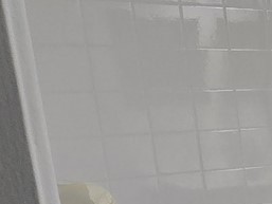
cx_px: 576
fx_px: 637
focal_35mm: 81
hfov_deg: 16.6
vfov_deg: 17.6
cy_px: 228
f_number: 2.2
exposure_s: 1/60
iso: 80
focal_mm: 2.2
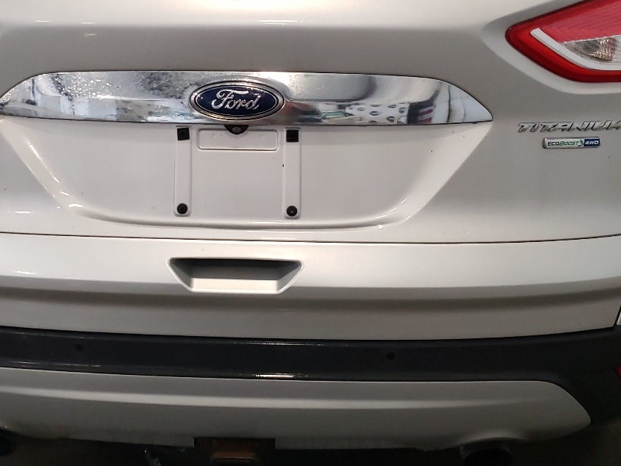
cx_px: 254
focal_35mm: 50
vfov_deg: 28.7
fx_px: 897
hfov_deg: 38.1
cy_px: 118
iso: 214
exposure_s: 1/60.2
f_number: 1.5
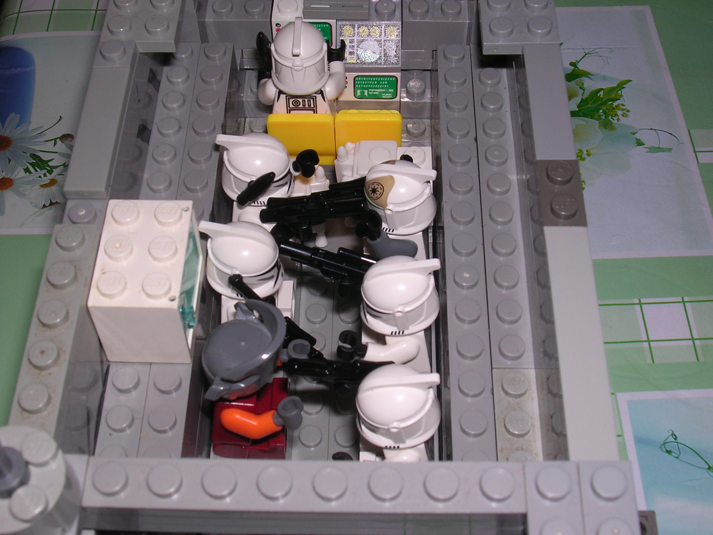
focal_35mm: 49
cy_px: 268
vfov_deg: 29.7
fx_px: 1009
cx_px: 356
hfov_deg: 38.9
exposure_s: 1/60.1
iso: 100
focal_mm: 7.5
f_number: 6.2
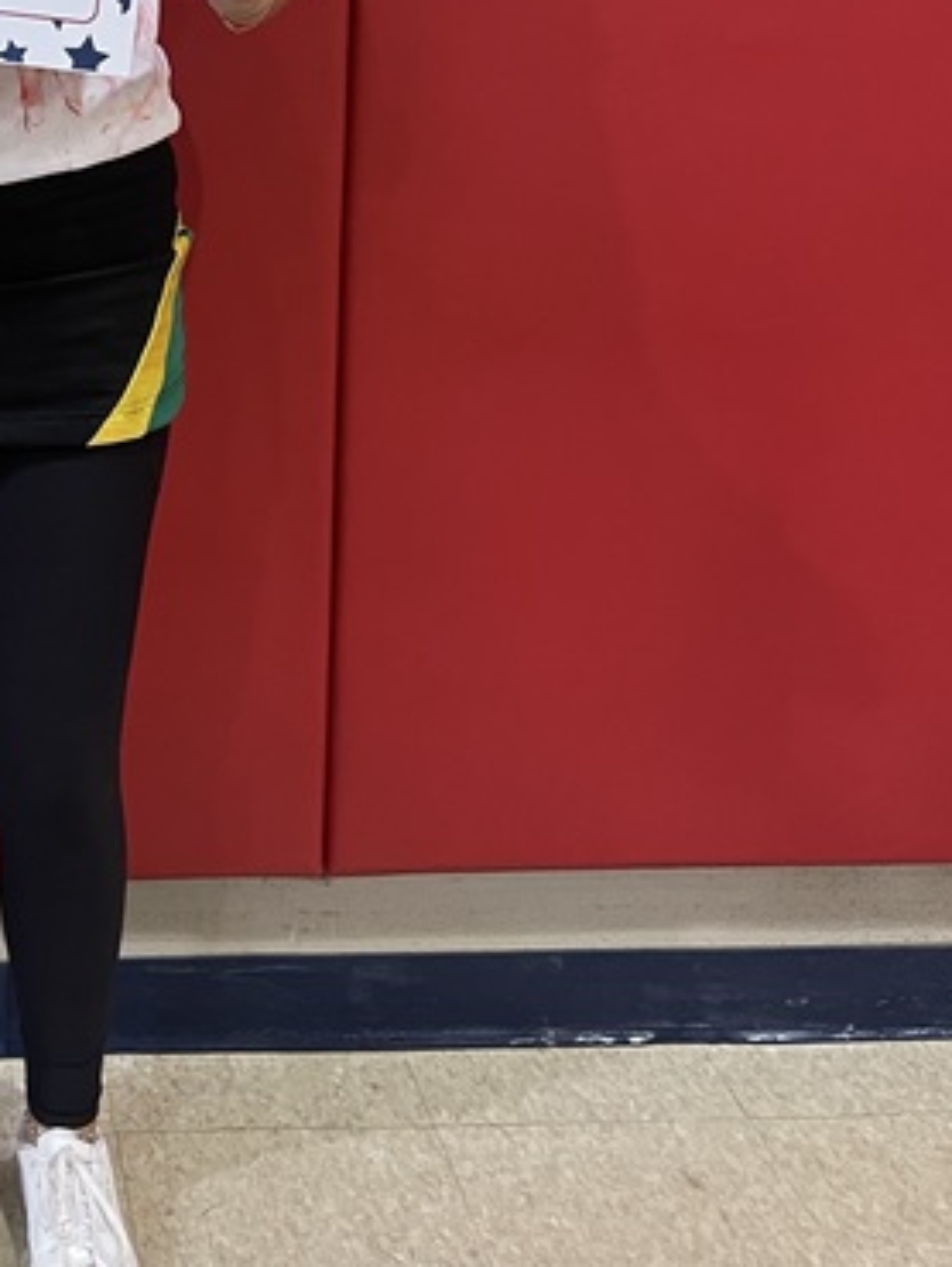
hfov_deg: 25.8
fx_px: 1978
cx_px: 14
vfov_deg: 34.0
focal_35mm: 54
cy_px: 175
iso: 400
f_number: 1.6
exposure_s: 1/60
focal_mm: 5.1
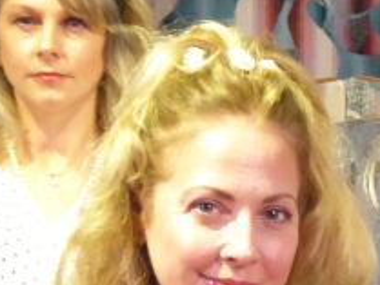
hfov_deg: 8.6
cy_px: 445
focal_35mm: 220
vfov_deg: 6.7
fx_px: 2416
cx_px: 707
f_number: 3.9
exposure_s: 1/20
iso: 400
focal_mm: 7.8
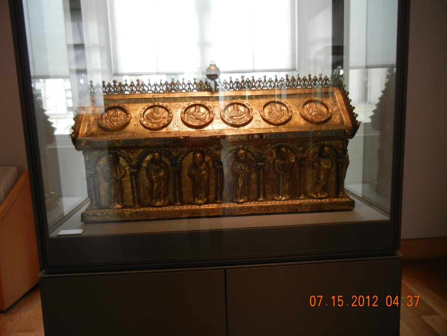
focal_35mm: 30
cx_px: 224
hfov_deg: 60.0
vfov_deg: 46.8
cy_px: 168
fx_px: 387
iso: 400
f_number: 3.5
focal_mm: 5.4
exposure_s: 1/46.7
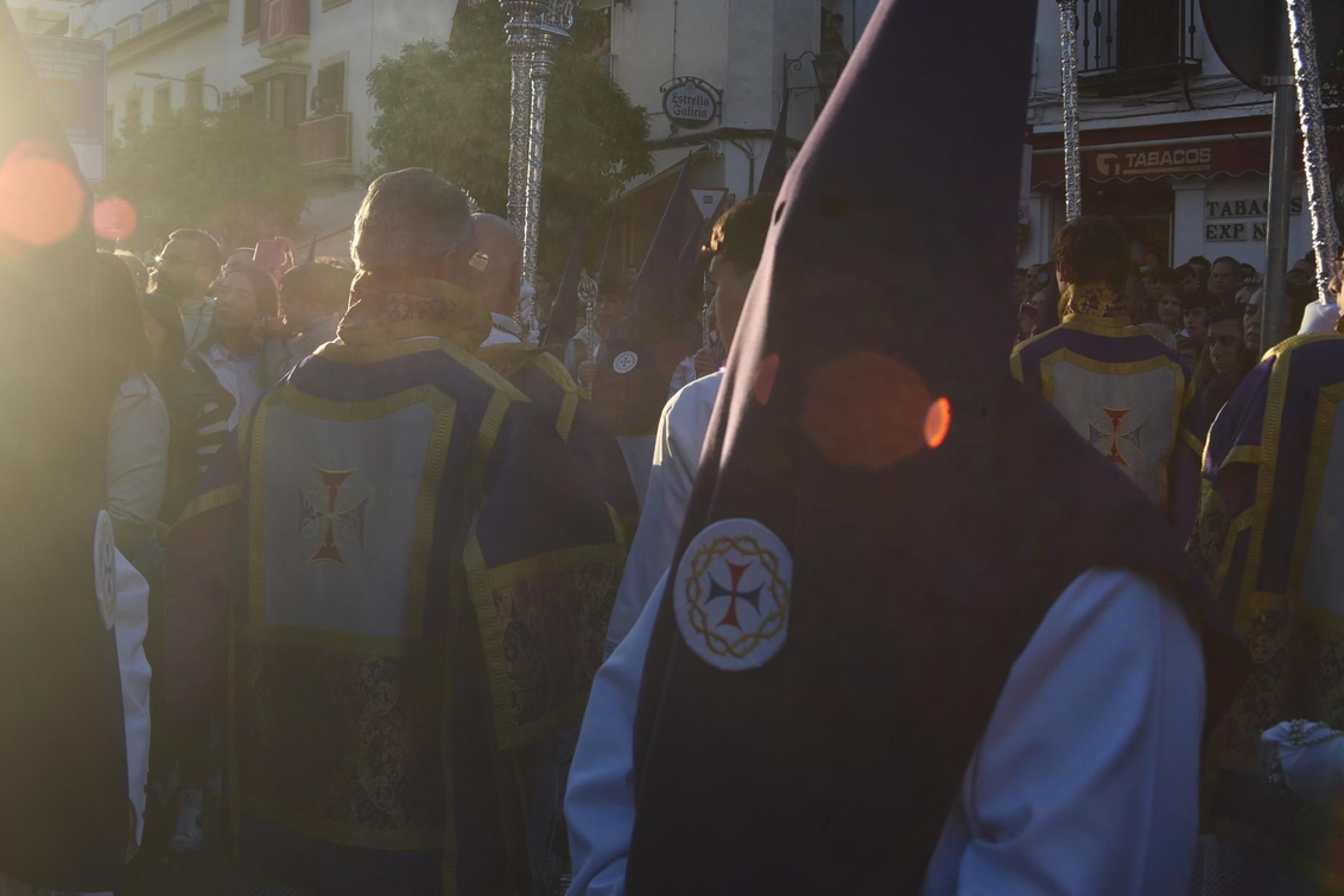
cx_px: 551
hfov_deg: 47.2
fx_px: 1531
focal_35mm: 41
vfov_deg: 32.4
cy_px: 314
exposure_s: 1/400
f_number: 7.1
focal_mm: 29
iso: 220
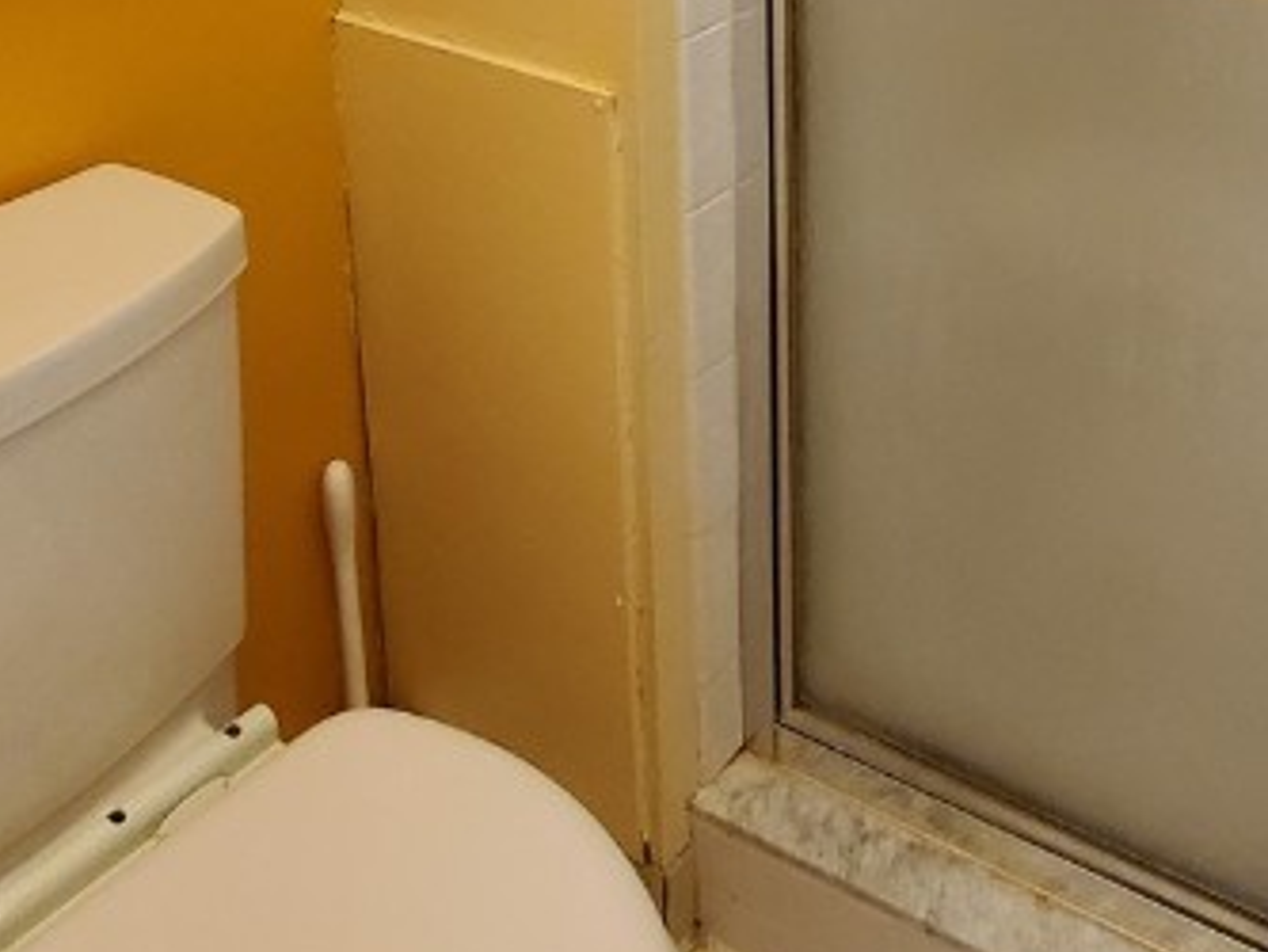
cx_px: 1215
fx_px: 1466
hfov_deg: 41.7
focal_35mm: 40
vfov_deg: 29.3
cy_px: -274
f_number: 2.2
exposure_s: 1/60
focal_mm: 1.8
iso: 400
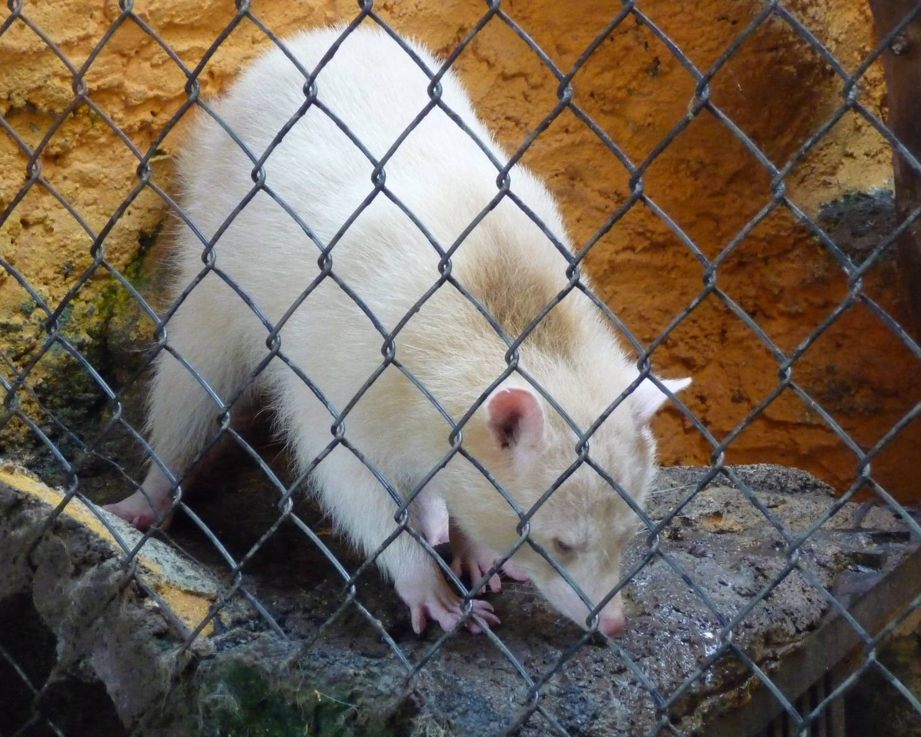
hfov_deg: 19.0
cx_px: 482
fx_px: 2754
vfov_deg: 15.2
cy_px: 366
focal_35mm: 101
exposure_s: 1/125
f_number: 4.7
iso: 800
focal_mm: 16.3
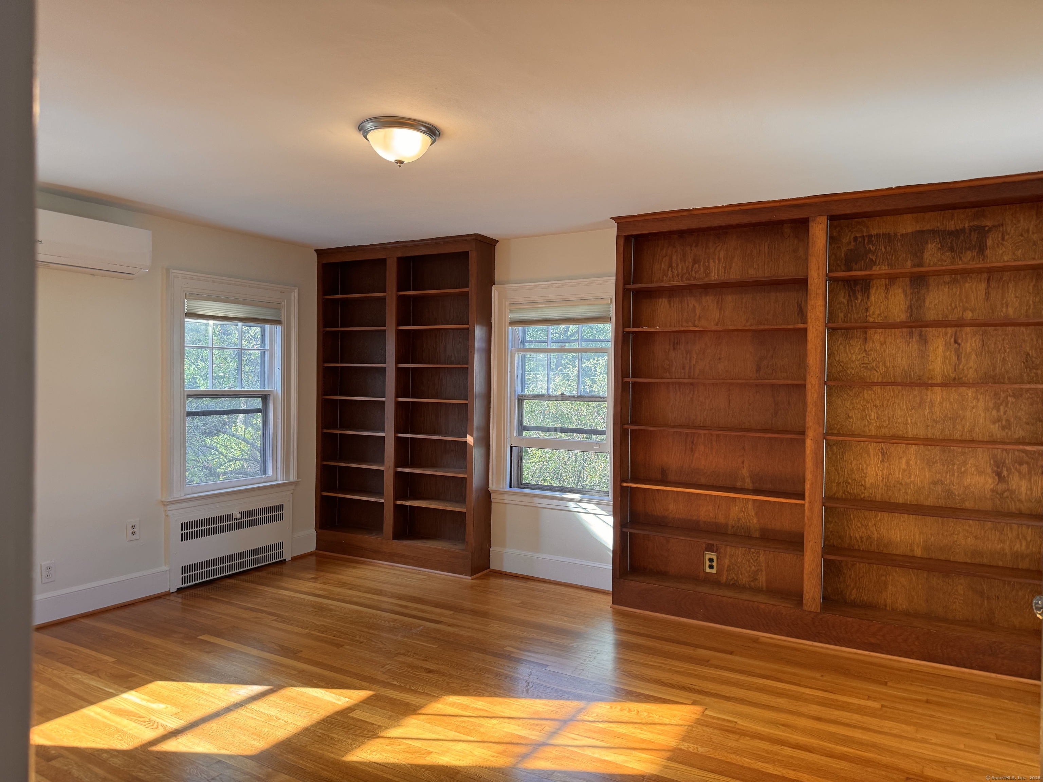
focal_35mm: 24
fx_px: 723
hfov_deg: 71.6
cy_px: 391
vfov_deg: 56.8
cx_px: 522
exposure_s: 1/120
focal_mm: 6.76
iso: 100
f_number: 1.78
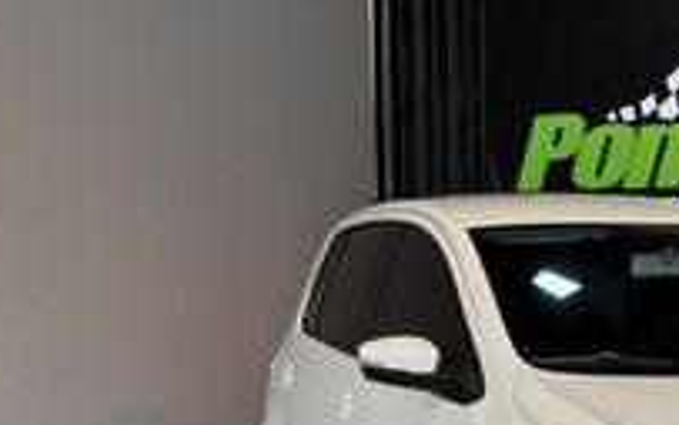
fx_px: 2184
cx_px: 736
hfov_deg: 17.1
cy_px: 479
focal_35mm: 118
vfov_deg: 10.9
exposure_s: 1/120
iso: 200
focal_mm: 6.76
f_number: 1.78
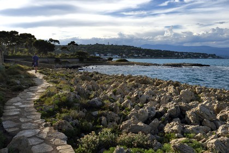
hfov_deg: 53.1
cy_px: 76
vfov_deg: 36.9
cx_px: 114
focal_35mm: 36
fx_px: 229
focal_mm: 36
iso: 200
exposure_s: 1/200
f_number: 13
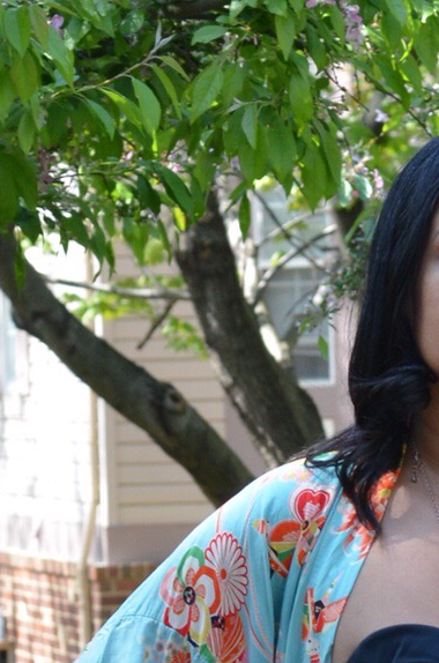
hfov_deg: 4.5
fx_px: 5569
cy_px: 1071
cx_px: 575
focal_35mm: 303
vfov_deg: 6.7
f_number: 7.1
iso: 400
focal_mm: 50
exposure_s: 1/200
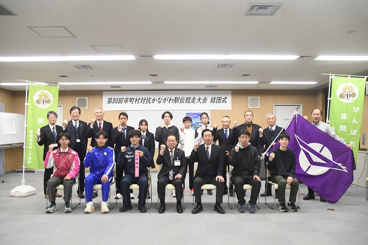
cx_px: 184
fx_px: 317
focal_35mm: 31
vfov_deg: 42.3
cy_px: 122
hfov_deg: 60.3
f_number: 4.5
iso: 1250
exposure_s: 1/125
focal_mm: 21
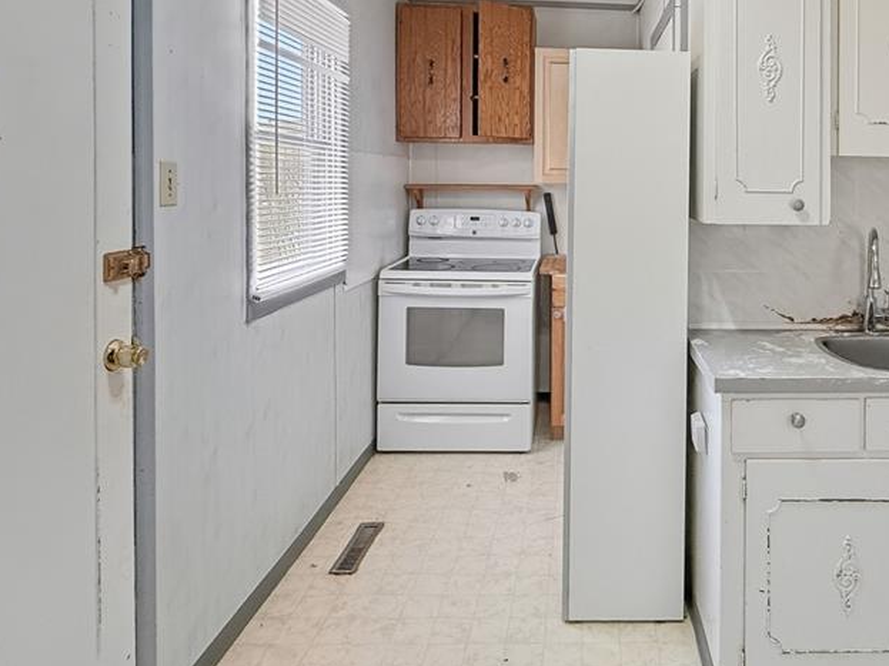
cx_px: 622
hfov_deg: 70.8
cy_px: 227
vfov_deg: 57.7
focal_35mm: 23
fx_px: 591
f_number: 2.2
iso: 200
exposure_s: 1/120
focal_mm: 2.2
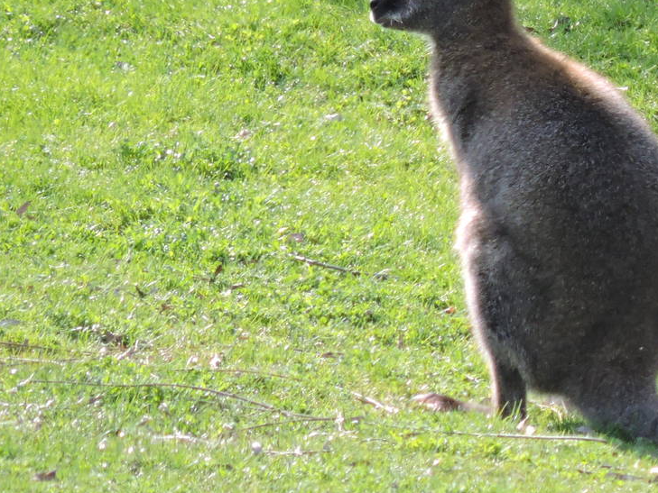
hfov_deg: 0.9
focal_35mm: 2195
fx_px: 41731
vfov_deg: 0.7
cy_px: 156
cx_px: 540
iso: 400
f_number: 5.9
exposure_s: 1/500
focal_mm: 180
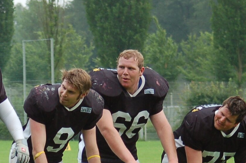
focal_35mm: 278
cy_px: 167
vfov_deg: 4.9
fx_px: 1896
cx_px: 49
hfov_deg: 7.4
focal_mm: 70
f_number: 4
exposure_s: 1/800
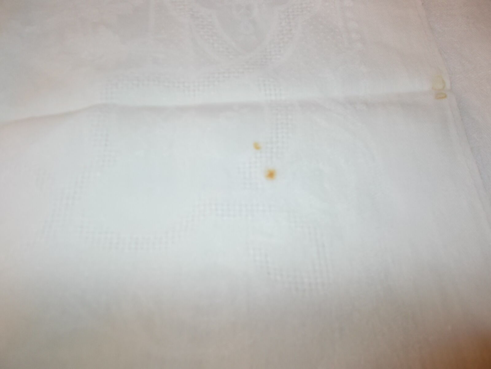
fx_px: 369
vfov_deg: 53.1
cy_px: 184
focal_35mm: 26
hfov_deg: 67.3
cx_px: 246
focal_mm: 4.6
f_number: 3.2
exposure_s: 1/25
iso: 200
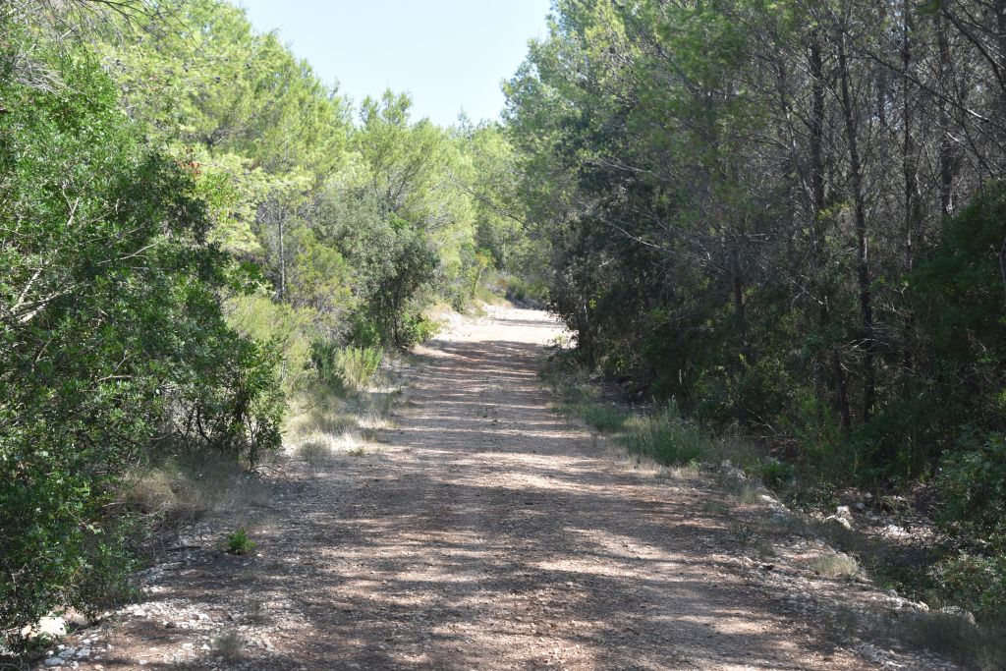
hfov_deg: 37.8
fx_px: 1467
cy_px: 336
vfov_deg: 25.8
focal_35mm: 52
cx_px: 503
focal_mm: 35
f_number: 8
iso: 320
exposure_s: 1/250
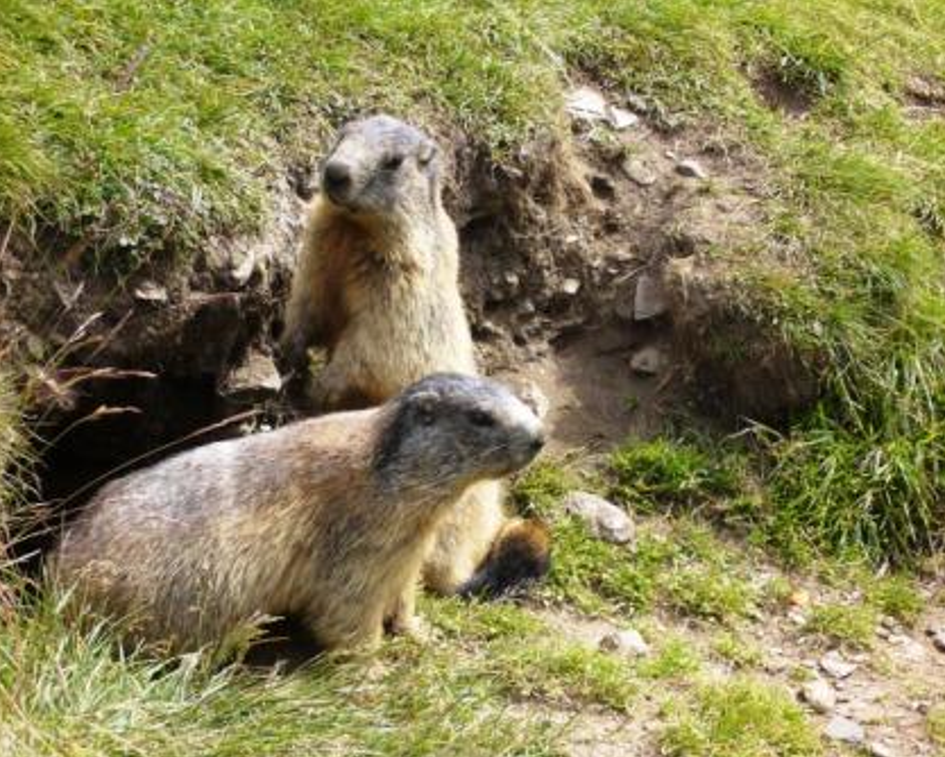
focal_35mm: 110
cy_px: 378
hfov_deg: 17.5
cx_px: 456
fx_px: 3078
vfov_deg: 14.0
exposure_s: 1/100
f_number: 5
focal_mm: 17.4
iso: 80
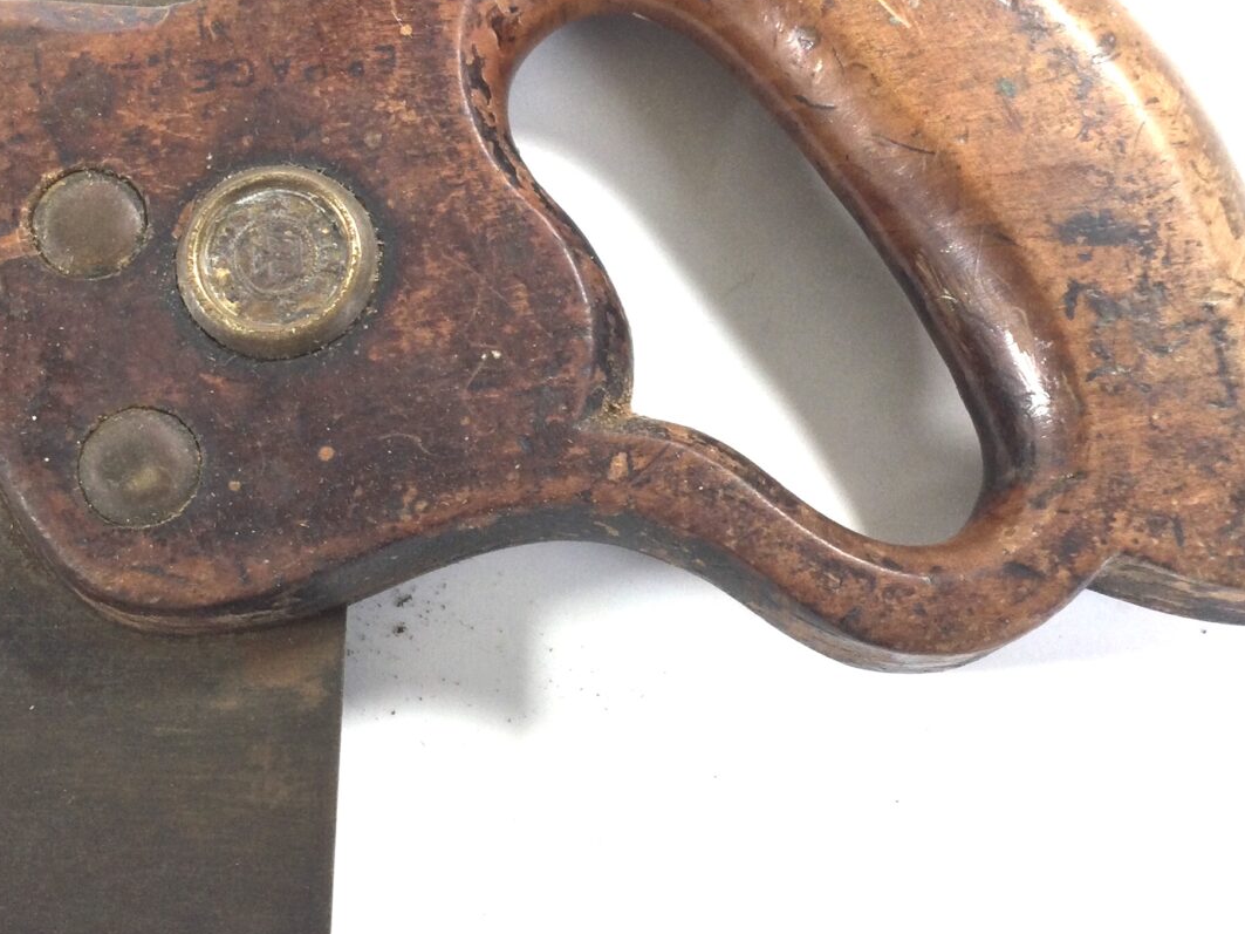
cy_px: 359
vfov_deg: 26.0
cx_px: 553
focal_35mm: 56
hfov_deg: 34.3
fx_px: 2014
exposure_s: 1/50
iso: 32
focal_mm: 3.3
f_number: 2.4
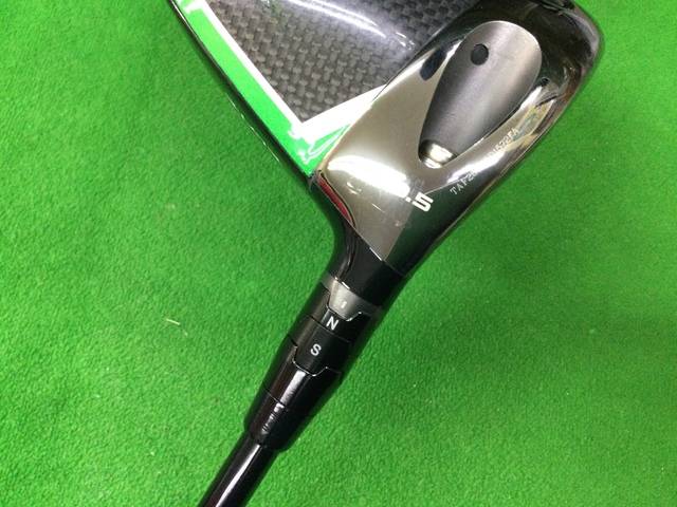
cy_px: 254
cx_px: 338
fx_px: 606
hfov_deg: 58.4
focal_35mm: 31
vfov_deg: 45.4
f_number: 2.4
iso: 160
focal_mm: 3.3
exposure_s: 1/30
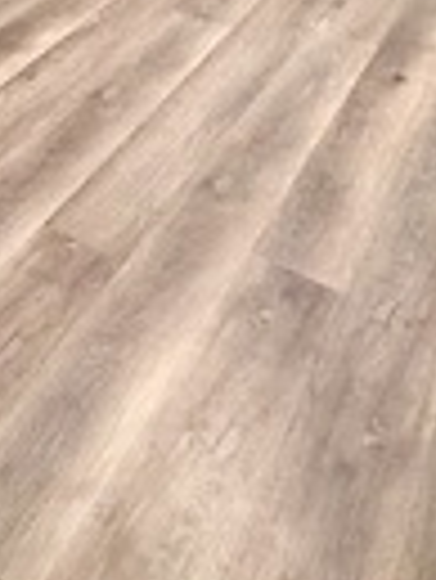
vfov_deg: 22.9
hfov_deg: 27.8
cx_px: 130
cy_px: -432
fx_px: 872
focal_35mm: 52
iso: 200
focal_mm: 2.22
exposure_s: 1/120
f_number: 2.2
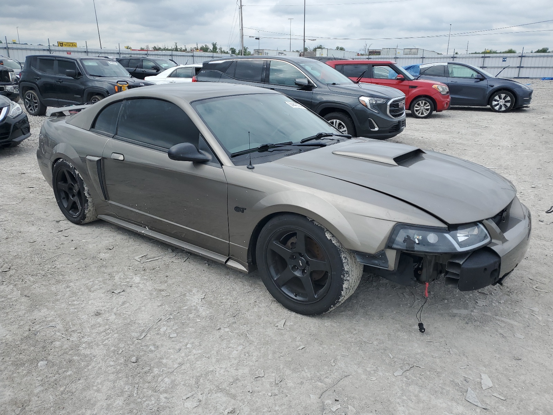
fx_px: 415
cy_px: 208
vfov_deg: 53.1
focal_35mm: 26
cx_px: 276
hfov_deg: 67.3
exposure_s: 1/1667
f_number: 1.5
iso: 50
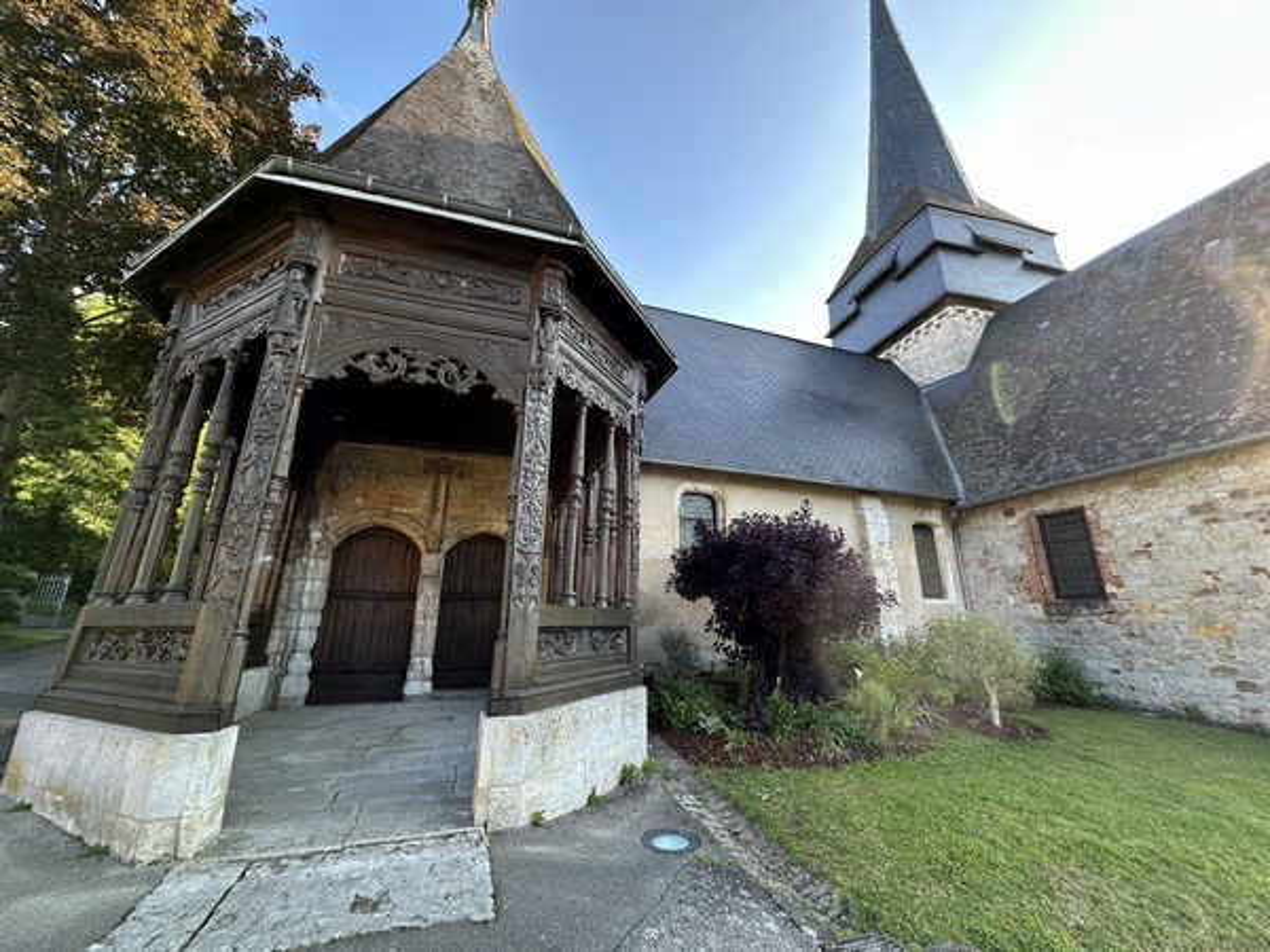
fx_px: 514
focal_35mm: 14
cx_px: 635
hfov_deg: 102.1
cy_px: 476
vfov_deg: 85.7
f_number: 2.2
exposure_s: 1/103
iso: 40
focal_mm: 2.22
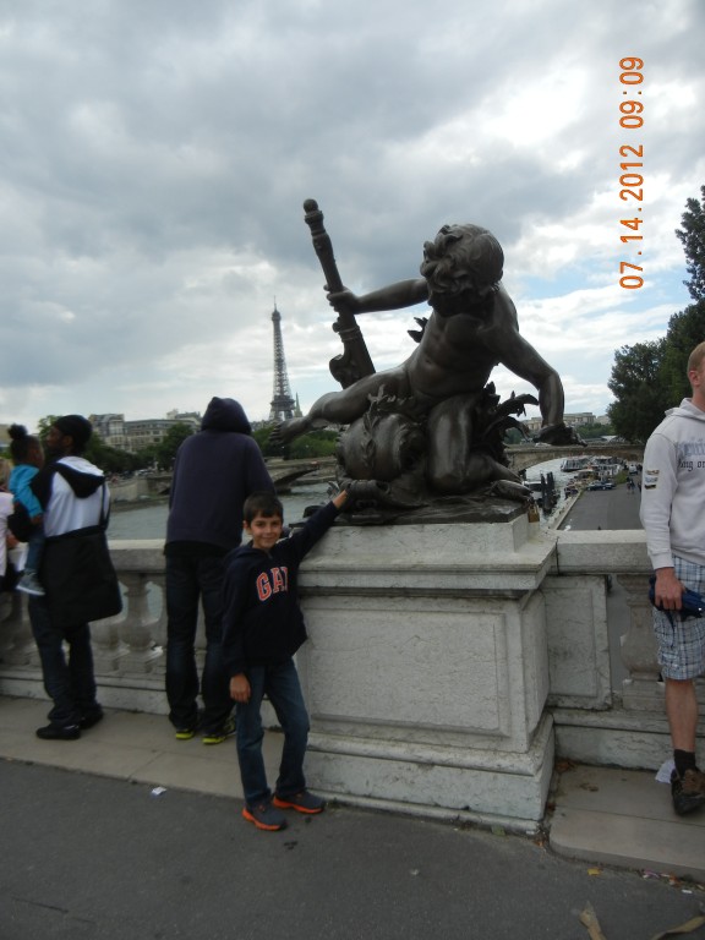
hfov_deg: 46.8
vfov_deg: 60.0
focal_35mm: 30
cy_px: 470
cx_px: 352
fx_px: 815
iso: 160
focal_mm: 5.4
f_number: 7
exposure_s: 1/407
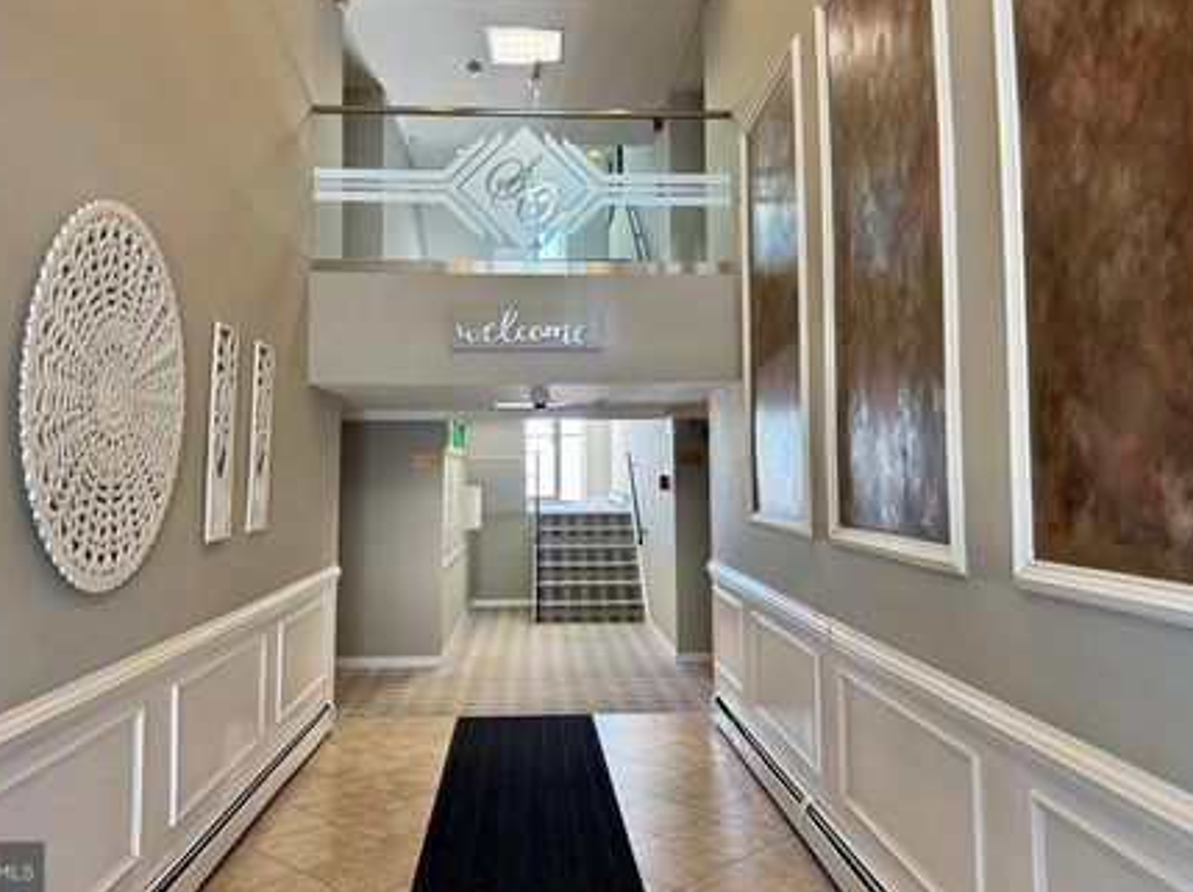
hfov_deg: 63.5
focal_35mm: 28
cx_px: 570
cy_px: 377
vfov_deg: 49.5
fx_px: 964
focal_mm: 6.76
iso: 160
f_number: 1.78
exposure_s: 1/120
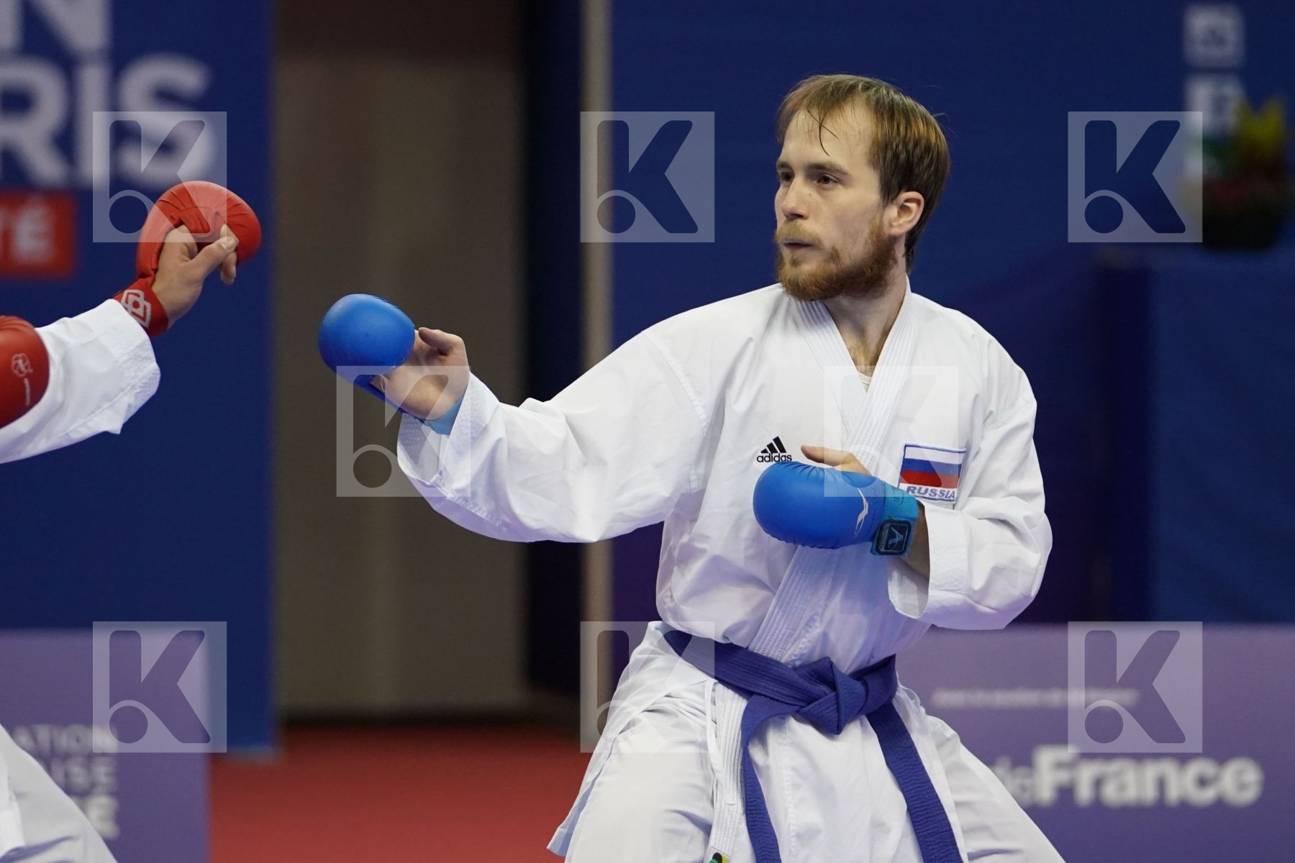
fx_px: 7697
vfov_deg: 6.4
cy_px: 432
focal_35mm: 214
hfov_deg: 9.6
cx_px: 648
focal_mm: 143
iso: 4000
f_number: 2.8
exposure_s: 1/1000
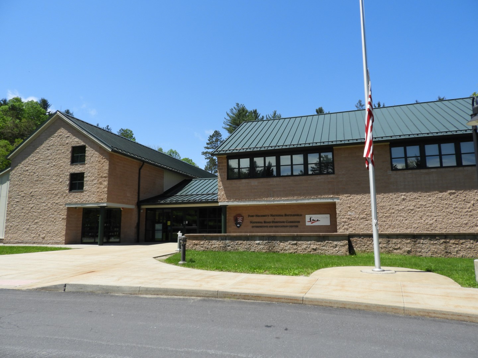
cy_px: 179
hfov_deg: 71.6
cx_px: 239
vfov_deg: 56.8
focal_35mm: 24
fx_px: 331
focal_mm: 4.3
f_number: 3.3
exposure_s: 1/1000
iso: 100
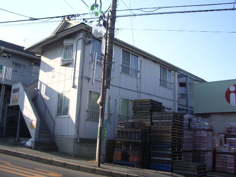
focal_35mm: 35
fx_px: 239
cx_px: 118
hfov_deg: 52.6
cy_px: 88
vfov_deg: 40.7
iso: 50
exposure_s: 1/200
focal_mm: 5.8
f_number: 4.3
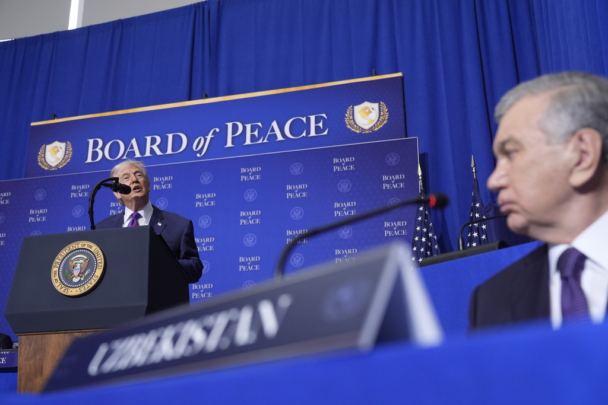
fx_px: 709
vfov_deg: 31.9
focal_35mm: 42
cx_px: 304
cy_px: 202
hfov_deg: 46.4
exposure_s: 1/500
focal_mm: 42
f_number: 4
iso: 2000
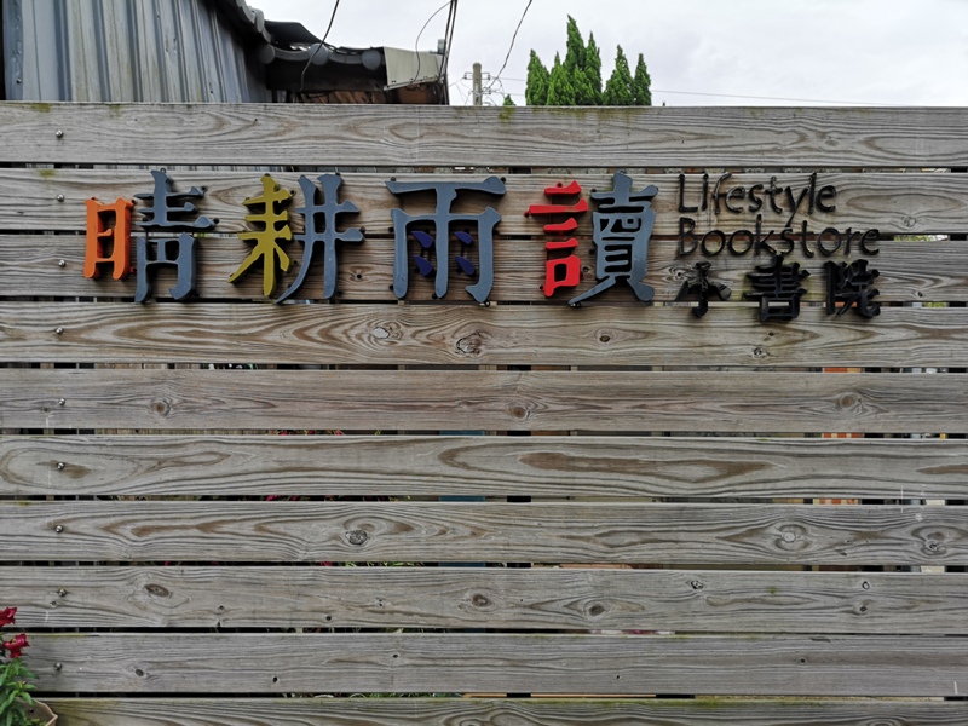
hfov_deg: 65.3
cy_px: 363
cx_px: 484
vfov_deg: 51.4
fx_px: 755
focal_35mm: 27
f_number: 1.8
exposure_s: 1/192
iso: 50
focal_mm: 3.95
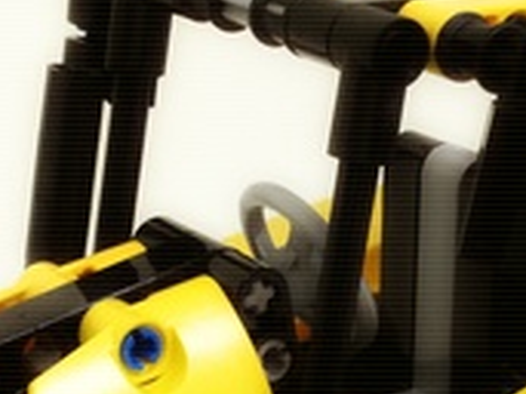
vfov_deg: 8.9
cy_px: 492
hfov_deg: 12.0
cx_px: 329
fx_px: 2490
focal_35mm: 164
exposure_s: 1/20
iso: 100
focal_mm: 4.28
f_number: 2.4
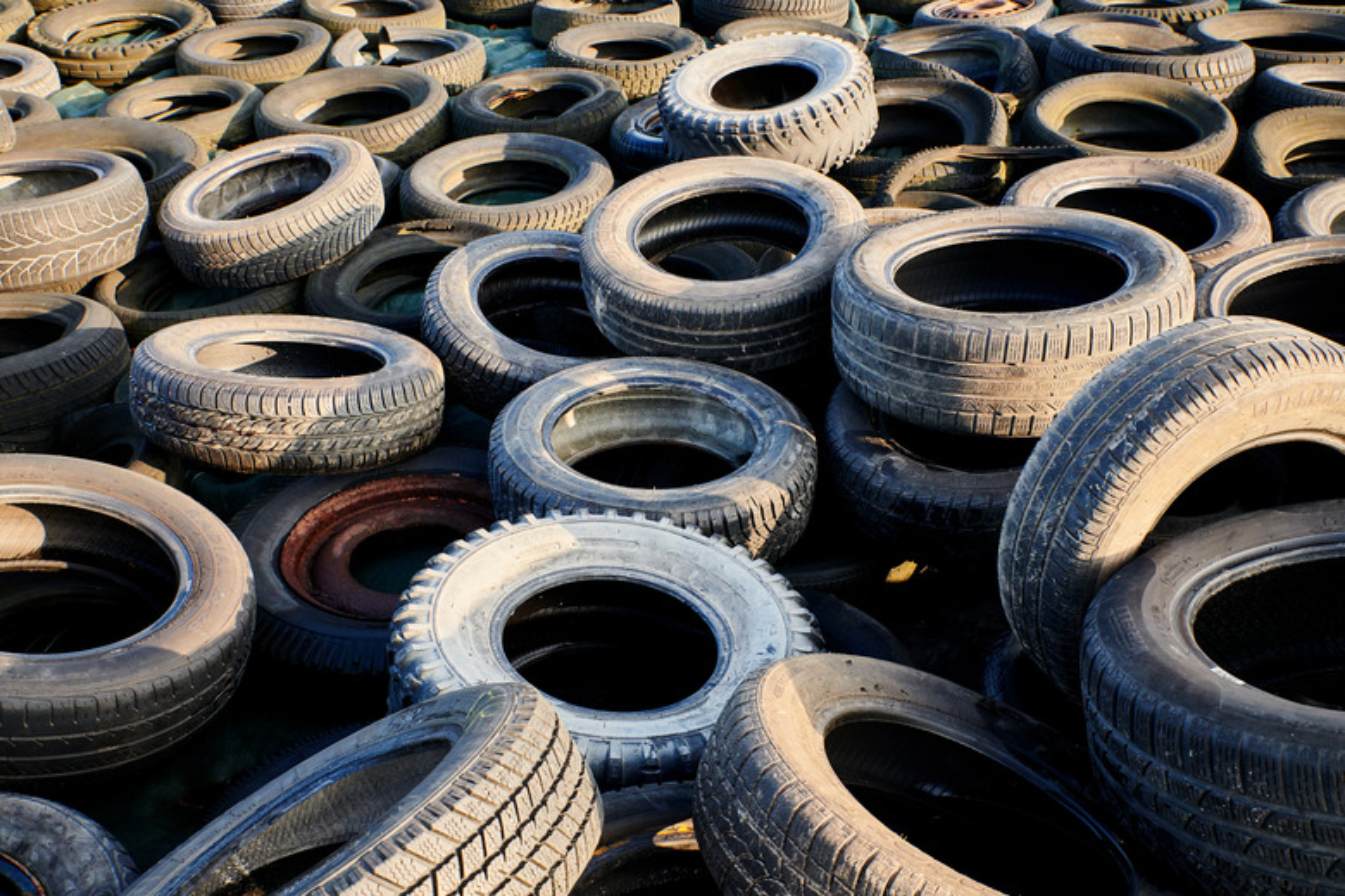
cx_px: 672
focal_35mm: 38
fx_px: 1420
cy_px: 448
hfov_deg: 50.7
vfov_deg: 35.1
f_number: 11
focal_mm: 38
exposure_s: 1/250
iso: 1800
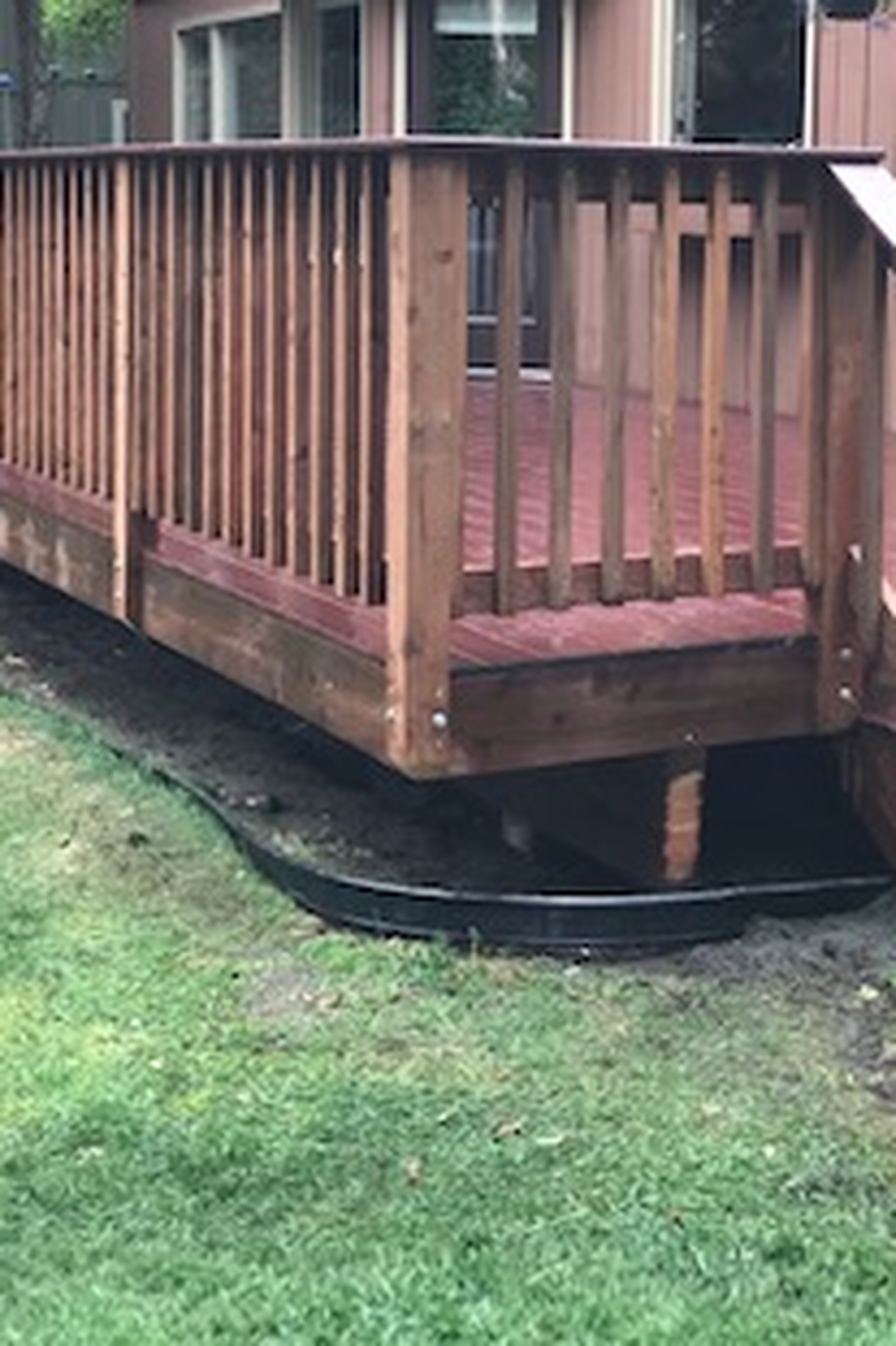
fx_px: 2242
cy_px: 377
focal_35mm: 60
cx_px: 571
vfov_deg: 32.9
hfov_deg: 22.5
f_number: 1.8
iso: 25
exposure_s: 1/90
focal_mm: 3.99
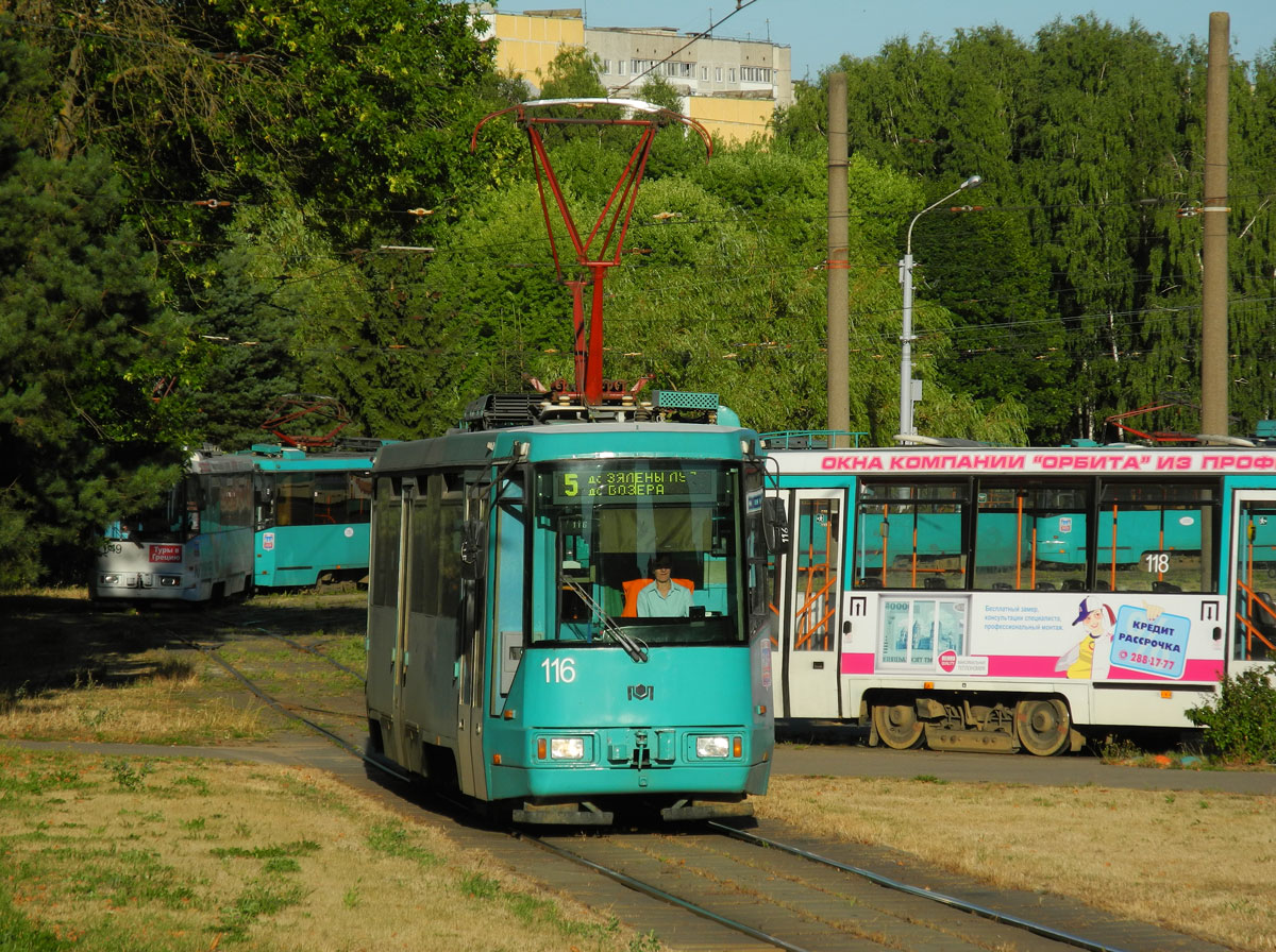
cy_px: 476
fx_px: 7361
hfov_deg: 9.9
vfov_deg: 7.4
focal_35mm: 200
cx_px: 638
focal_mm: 42.6
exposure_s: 1/640
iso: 100
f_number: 5.6
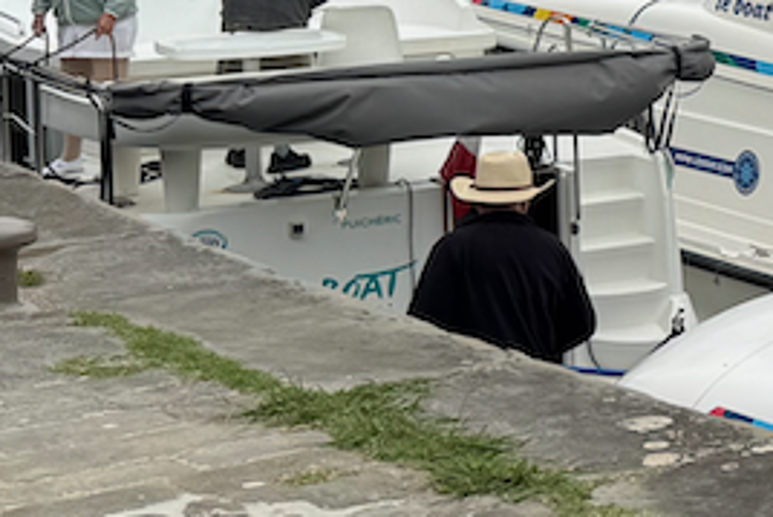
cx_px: 1393
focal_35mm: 119
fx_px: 2556
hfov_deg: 15.0
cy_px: -104
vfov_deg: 11.3
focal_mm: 6.76
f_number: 1.78
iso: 80
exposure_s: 1/3802
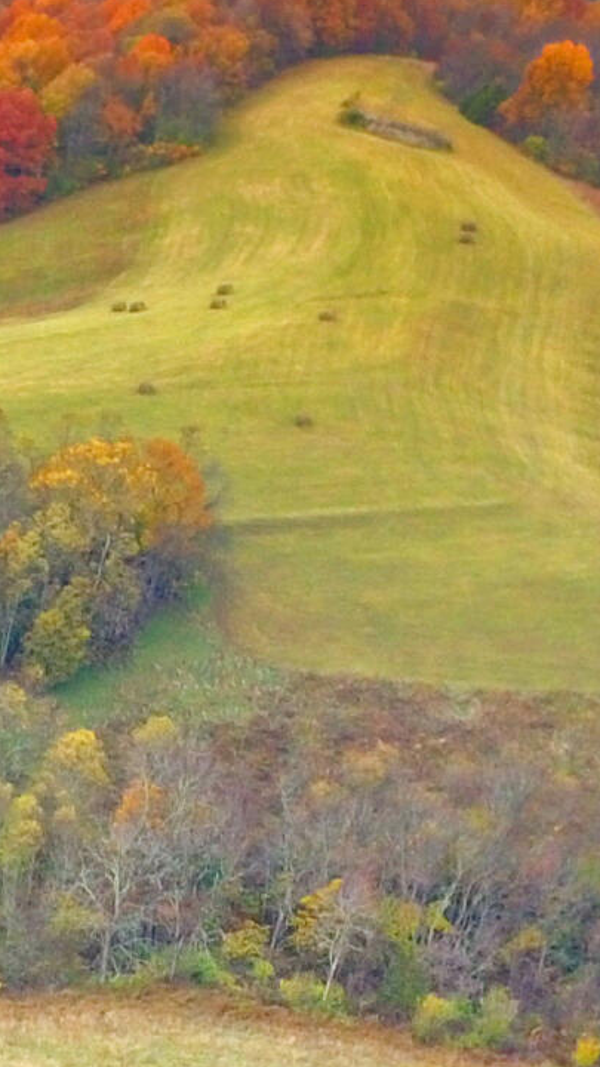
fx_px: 3337
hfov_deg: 9.1
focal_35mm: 118
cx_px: -886
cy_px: 1245
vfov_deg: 17.4
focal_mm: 4.73
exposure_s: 1/250
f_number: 2.2
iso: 100
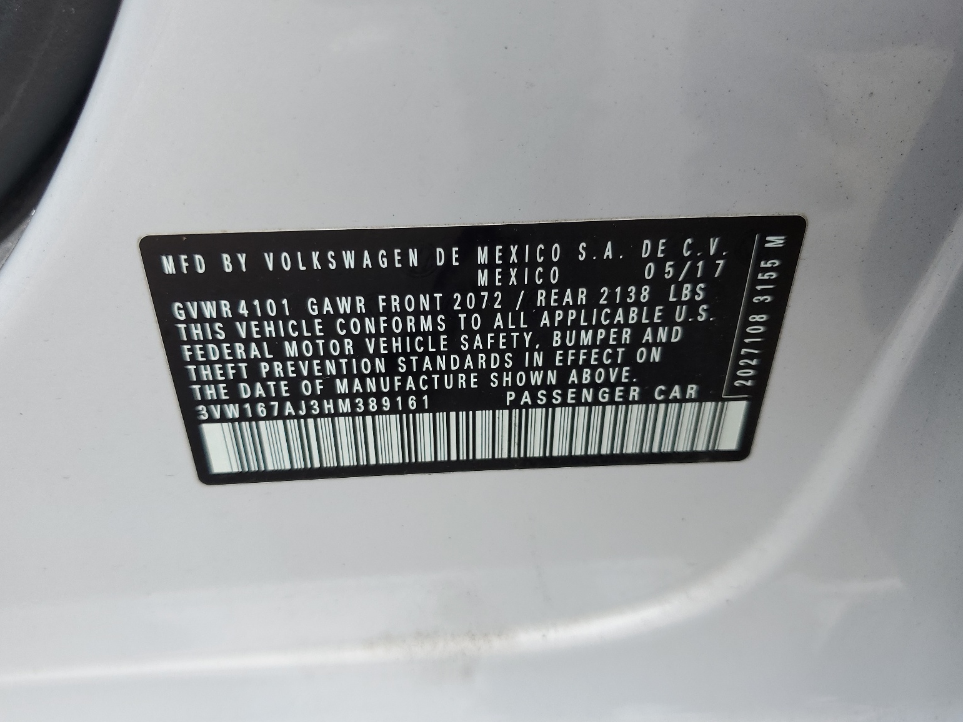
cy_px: 373
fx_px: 751
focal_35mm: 27
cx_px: 482
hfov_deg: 65.3
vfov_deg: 51.4
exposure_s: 1/357
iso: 50
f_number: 1.5
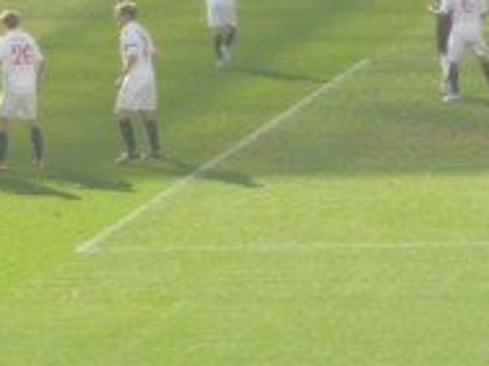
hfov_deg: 5.8
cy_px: -67
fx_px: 4803
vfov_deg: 4.4
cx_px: 385
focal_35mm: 340
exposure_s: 1/200
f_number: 5.1
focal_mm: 16.5
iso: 100
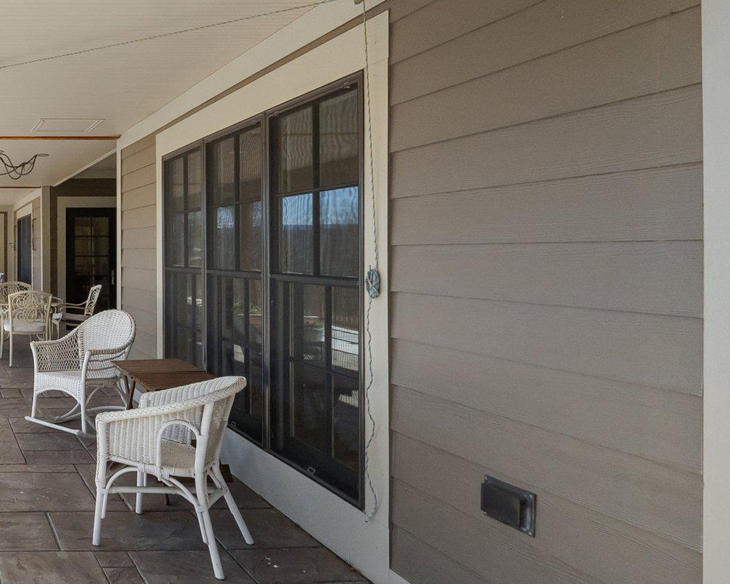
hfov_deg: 49.9
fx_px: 626
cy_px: 277
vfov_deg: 49.9
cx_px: 10
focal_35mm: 29
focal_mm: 10
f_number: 8
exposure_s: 1/1000
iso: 800
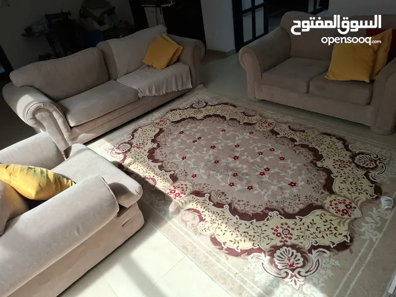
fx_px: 263
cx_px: 198
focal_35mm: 23
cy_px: 148
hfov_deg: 73.9
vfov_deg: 58.9
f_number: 1.8
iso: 50
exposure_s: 1/109
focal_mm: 5.54
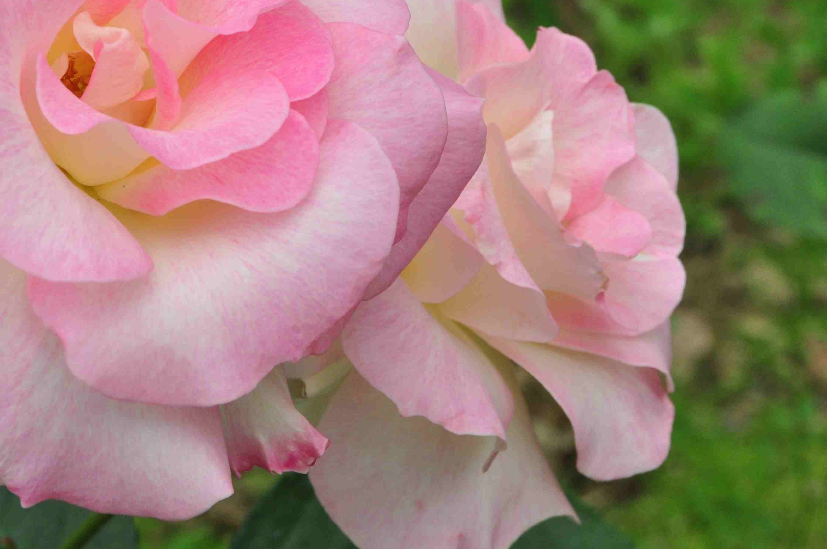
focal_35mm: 146
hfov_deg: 14.0
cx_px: 199
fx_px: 3350
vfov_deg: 9.4
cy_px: 161
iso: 500
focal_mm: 62
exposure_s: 1/250
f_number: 16
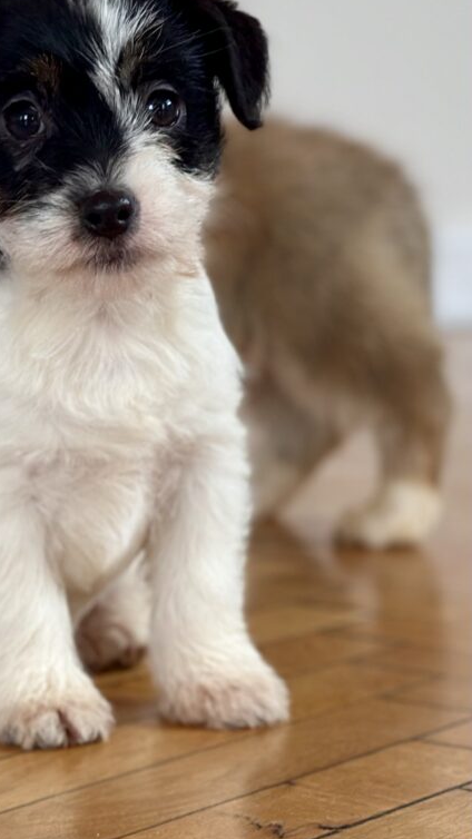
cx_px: 47
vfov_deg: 29.7
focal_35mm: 71
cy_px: 362
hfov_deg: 16.8
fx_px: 1580
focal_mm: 6.86
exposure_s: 1/68
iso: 125
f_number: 1.78
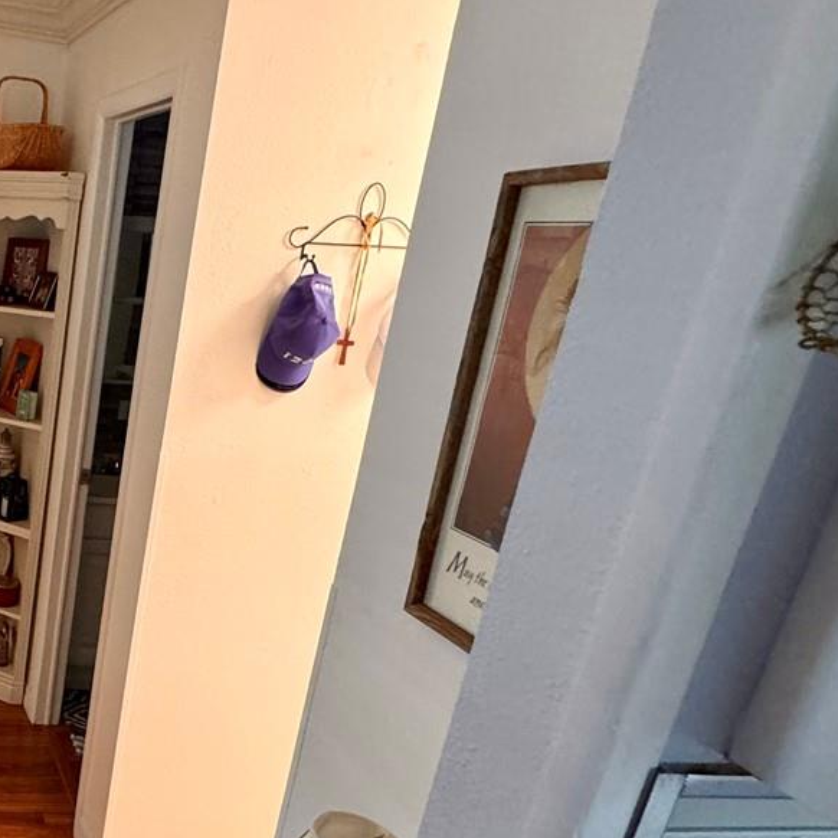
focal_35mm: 34
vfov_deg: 47.9
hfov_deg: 39.1
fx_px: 931
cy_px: 539
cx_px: -101
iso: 320
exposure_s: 1/60
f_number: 2.2
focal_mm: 2.22
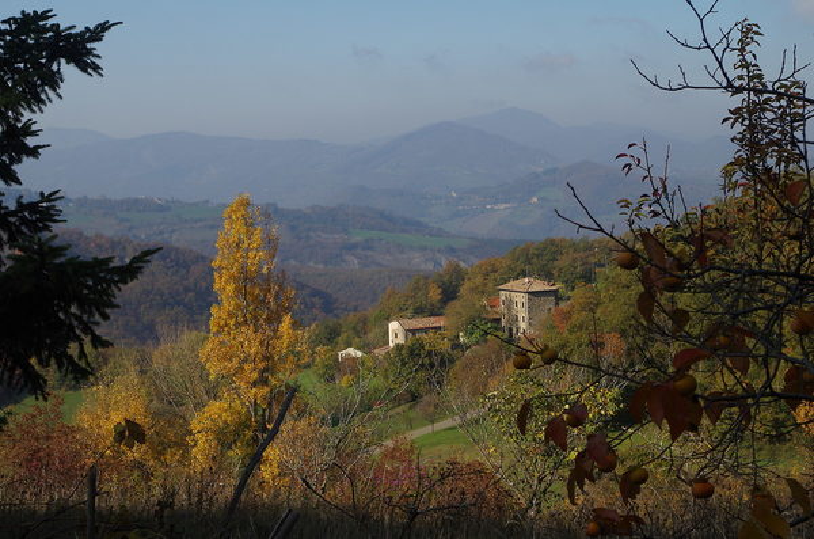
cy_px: 270
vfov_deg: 23.7
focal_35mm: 57
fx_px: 1286
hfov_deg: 35.1
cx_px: 407
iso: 100
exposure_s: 1/60
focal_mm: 37.5
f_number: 11
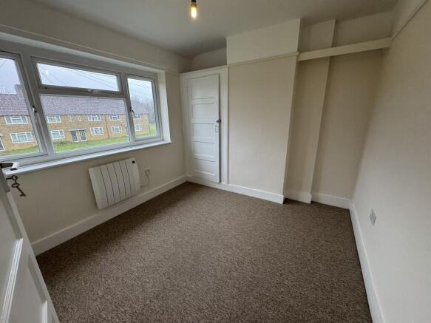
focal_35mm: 14
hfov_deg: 102.1
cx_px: 216
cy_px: 162
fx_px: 174
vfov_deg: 85.7
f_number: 2.2
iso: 250
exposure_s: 1/100
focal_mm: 2.22
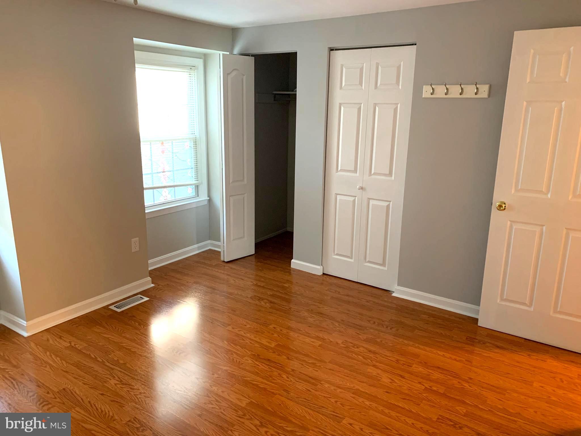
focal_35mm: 26
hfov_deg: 67.3
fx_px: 436
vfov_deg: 53.1
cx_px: 290
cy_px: 218
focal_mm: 4.25
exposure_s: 1/40
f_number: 1.8
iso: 320
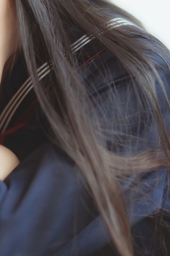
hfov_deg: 11.4
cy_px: 97
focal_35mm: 119
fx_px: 843
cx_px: -18
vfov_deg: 17.2
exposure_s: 1/100
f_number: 1.4
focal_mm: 50
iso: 160
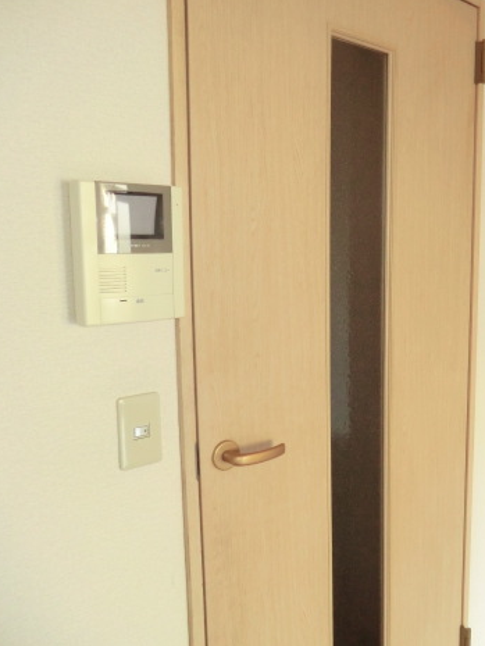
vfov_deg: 55.3
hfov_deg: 40.1
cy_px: 317
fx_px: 616
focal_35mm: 33
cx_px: 425
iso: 400
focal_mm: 4.3
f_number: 3.2
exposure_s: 1/50
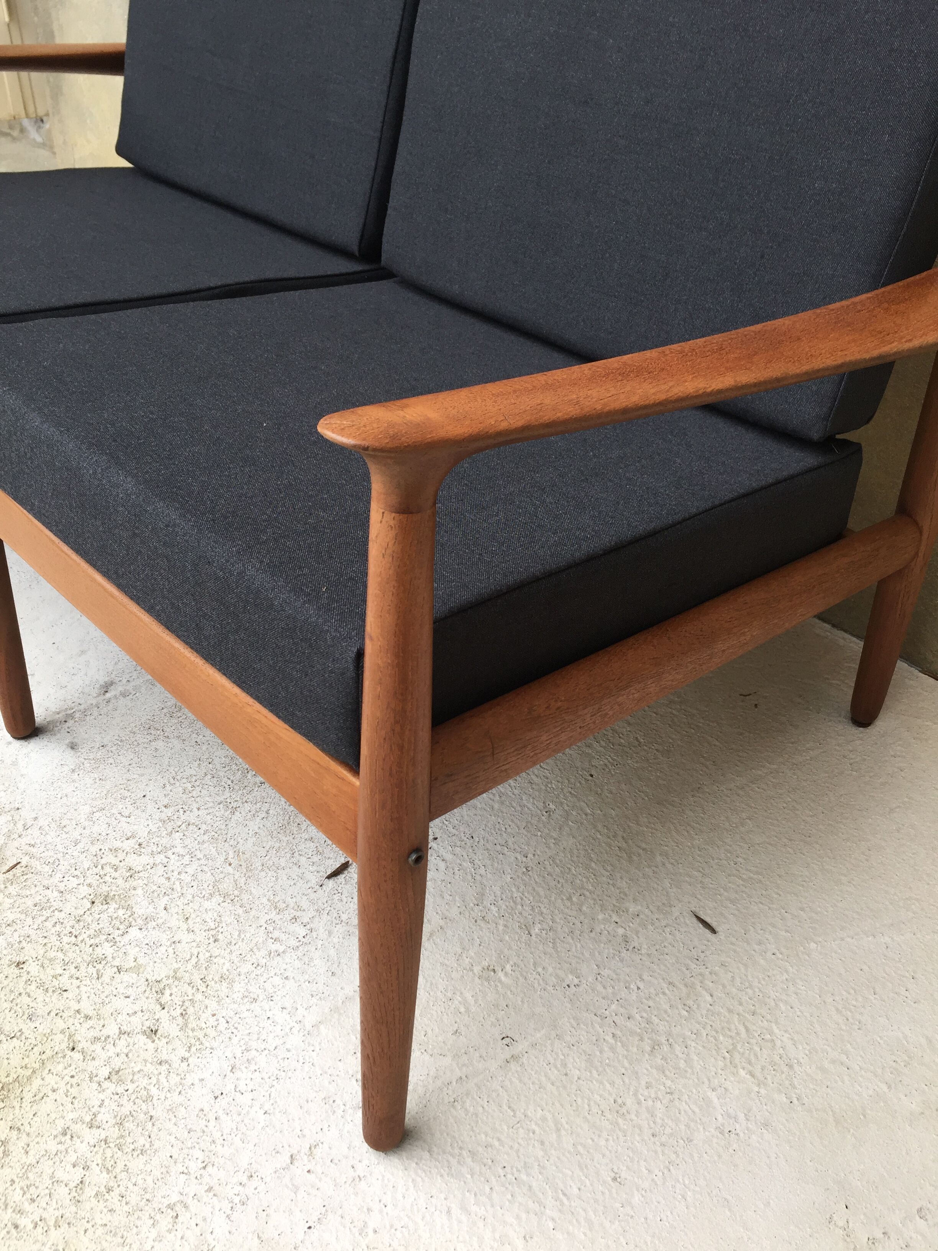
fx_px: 1048
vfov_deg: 61.7
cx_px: 469
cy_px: 626
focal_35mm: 29
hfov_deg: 48.2
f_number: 2.2
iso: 50
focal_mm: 4.15
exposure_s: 1/100
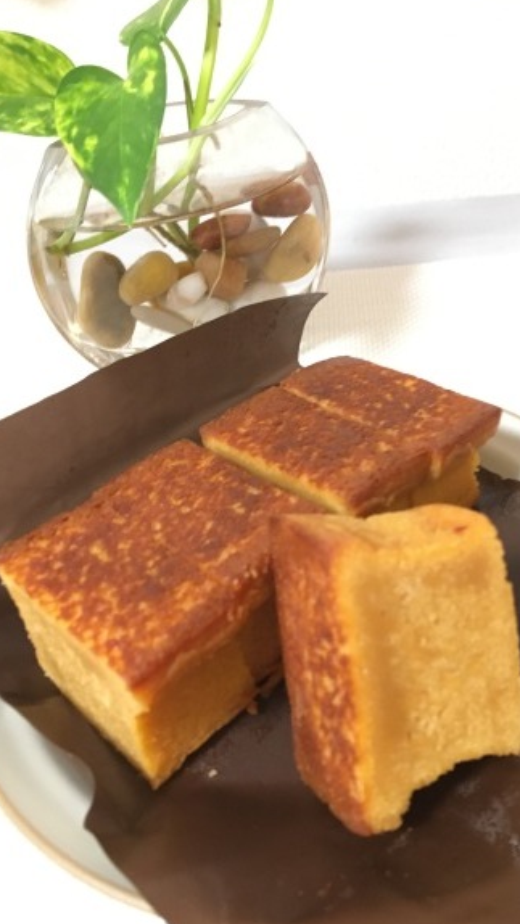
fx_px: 809
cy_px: 465
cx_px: 317
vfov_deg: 59.5
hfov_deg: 35.5
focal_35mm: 33
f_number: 2.2
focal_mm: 4.15
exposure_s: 1/17
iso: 400
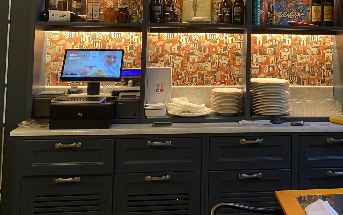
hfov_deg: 38.6
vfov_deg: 24.3
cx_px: 255
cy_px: 4
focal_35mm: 51
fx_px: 477
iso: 250
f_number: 1.8
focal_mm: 4.25
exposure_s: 1/50
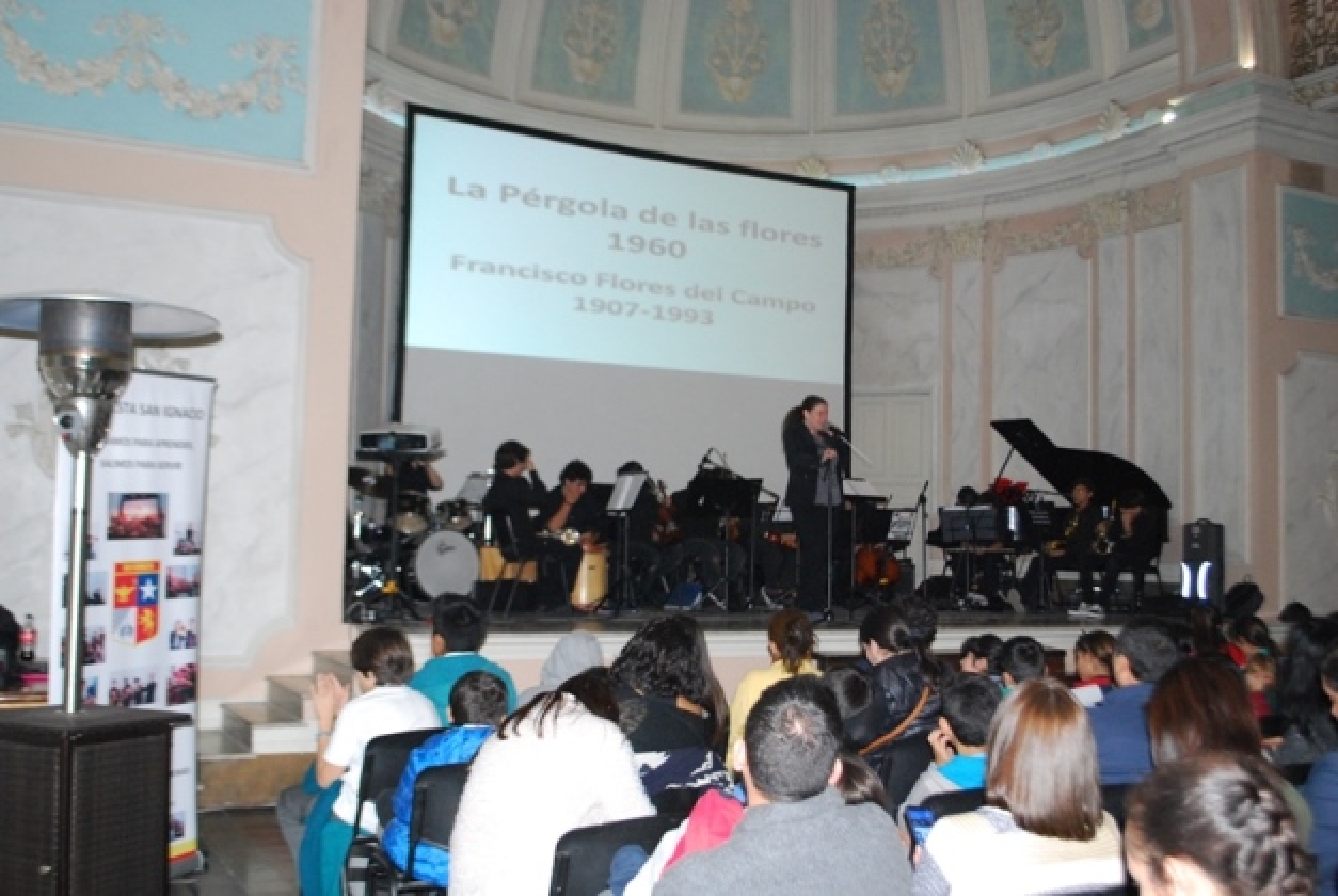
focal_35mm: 36
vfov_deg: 37.0
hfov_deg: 53.1
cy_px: 448
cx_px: 669
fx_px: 1340
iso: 1250
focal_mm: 24
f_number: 4.2
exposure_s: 1/60
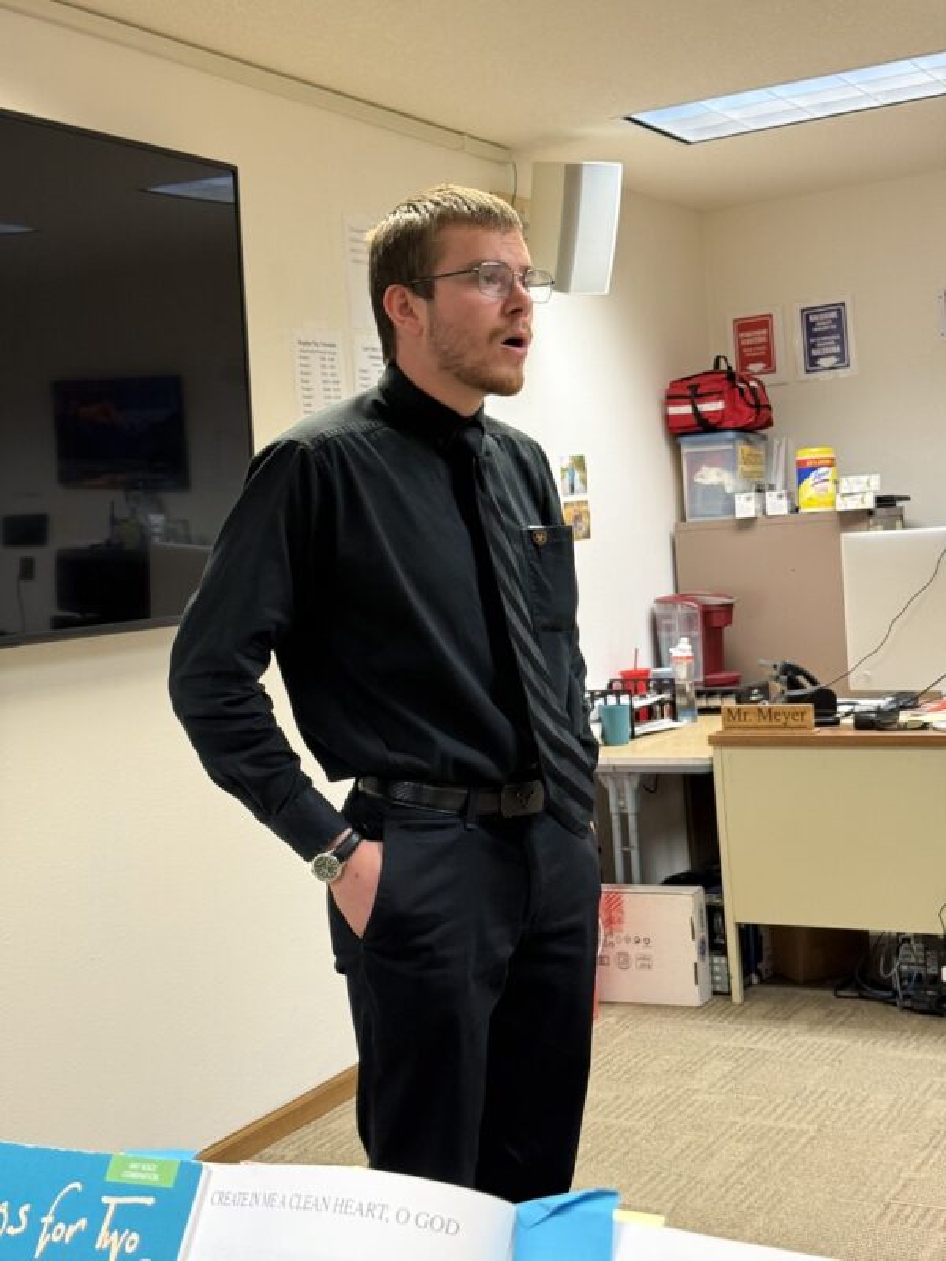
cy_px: 630
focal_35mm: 48
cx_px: 473
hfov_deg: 30.3
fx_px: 1749
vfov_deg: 39.7
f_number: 1.78
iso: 80
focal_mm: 6.76
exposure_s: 1/60
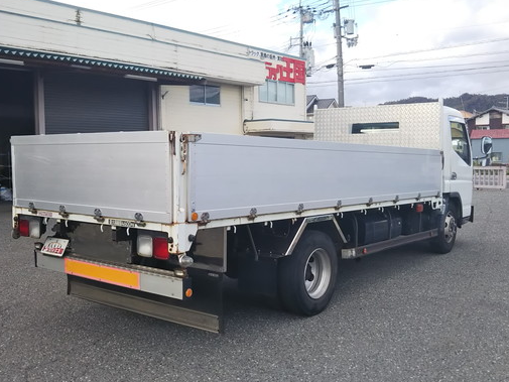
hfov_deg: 49.0
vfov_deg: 37.7
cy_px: 196
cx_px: 246
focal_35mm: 38
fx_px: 559
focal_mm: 4
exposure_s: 1/379
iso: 20
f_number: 2.2
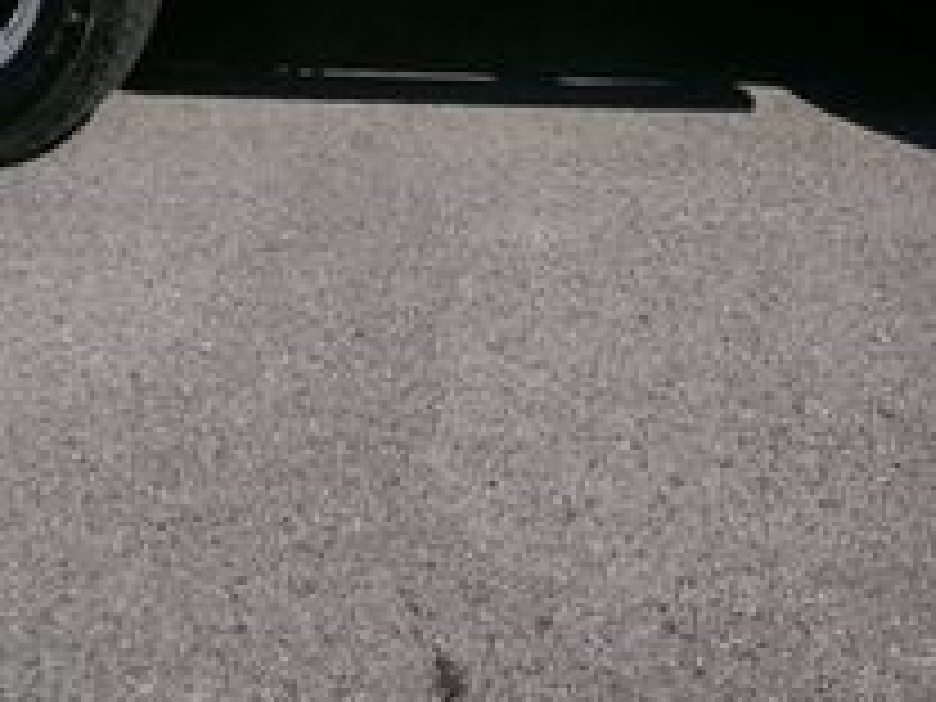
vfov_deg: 18.4
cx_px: 648
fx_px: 2001
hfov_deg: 26.1
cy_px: -234
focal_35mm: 74
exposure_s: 1/1100
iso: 100
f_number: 3.7
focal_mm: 4.3
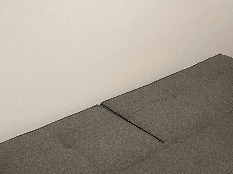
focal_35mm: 67
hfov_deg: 28.8
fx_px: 451
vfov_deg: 21.3
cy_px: 166
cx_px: 150
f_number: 1.6
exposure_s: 1/33
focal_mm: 4.2
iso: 400
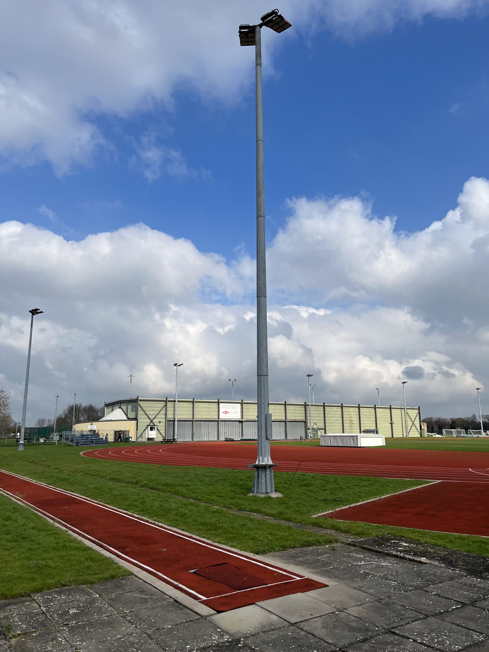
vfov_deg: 67.3
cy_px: 326
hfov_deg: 53.1
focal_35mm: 26
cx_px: 244
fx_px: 490
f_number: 1.6
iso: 50
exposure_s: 1/5848
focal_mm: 5.1
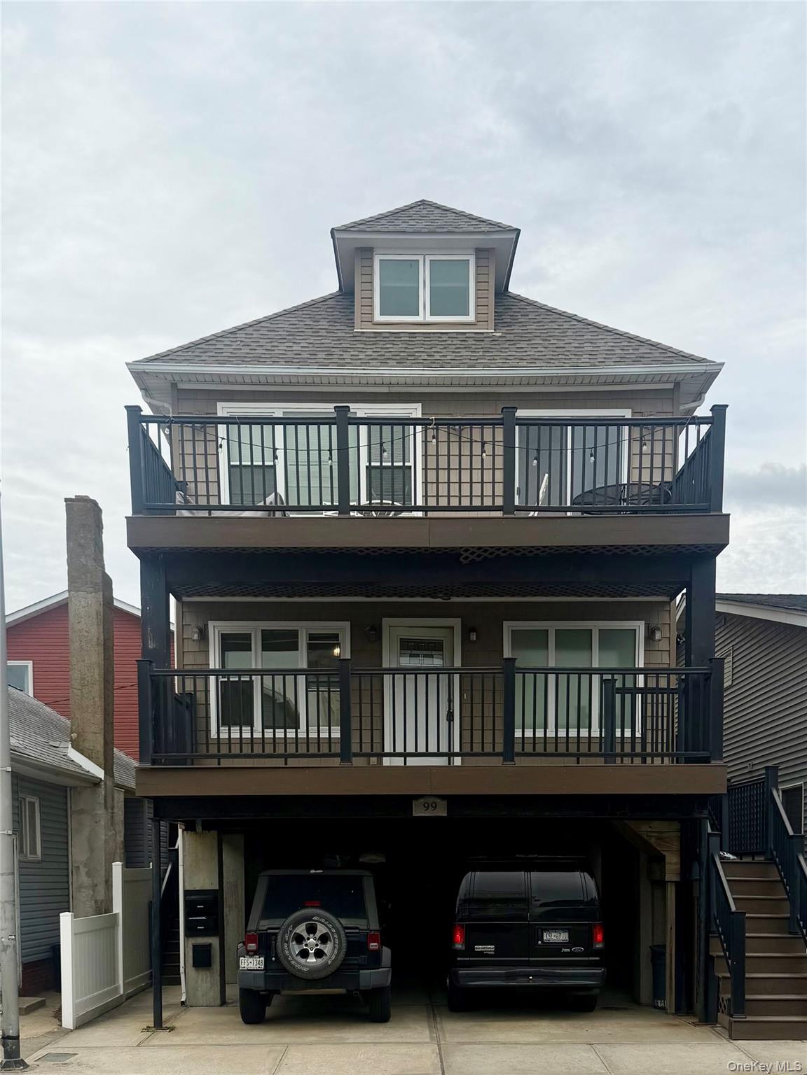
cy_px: 538
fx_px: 746
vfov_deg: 71.6
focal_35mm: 24
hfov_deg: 56.8
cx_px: 404
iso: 80
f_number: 1.78
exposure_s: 1/6173
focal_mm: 6.76
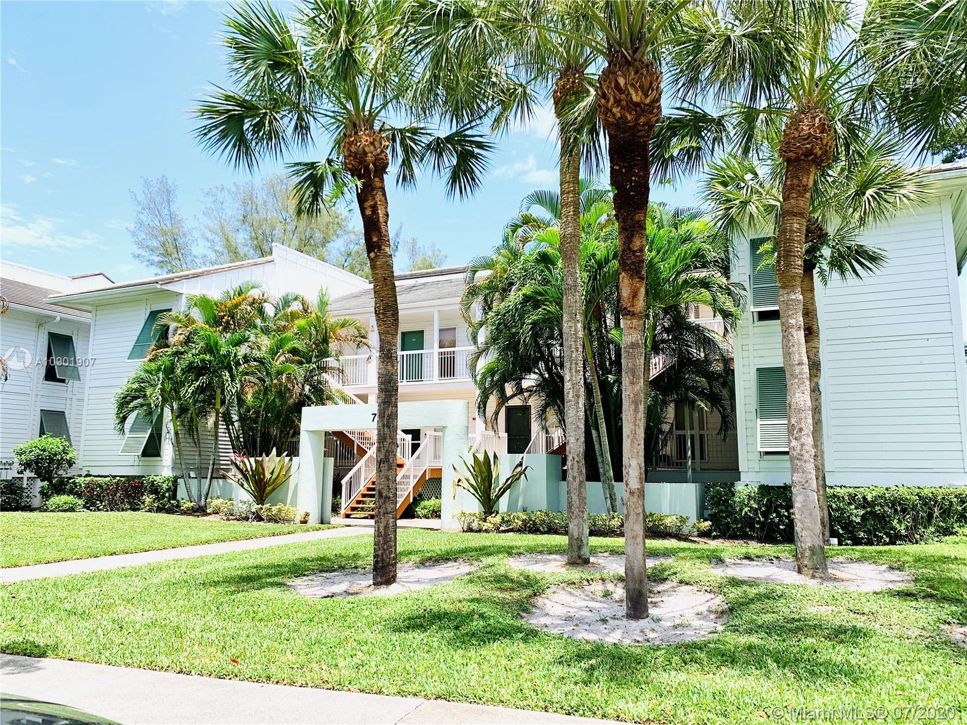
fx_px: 726
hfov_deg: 67.3
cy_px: 362
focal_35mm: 26
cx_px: 484
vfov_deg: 53.1
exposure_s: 1/1235
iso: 25
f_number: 1.8
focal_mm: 4.25
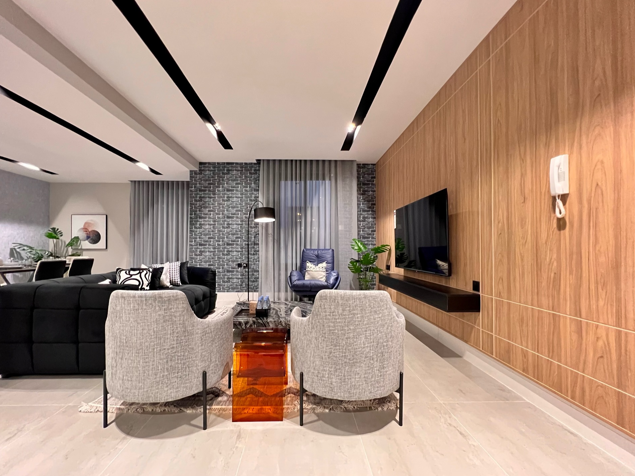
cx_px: 306
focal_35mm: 14
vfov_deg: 85.6
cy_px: 247
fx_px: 257
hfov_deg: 102.0
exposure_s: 1/40
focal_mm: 1.57
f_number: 1.8
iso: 800
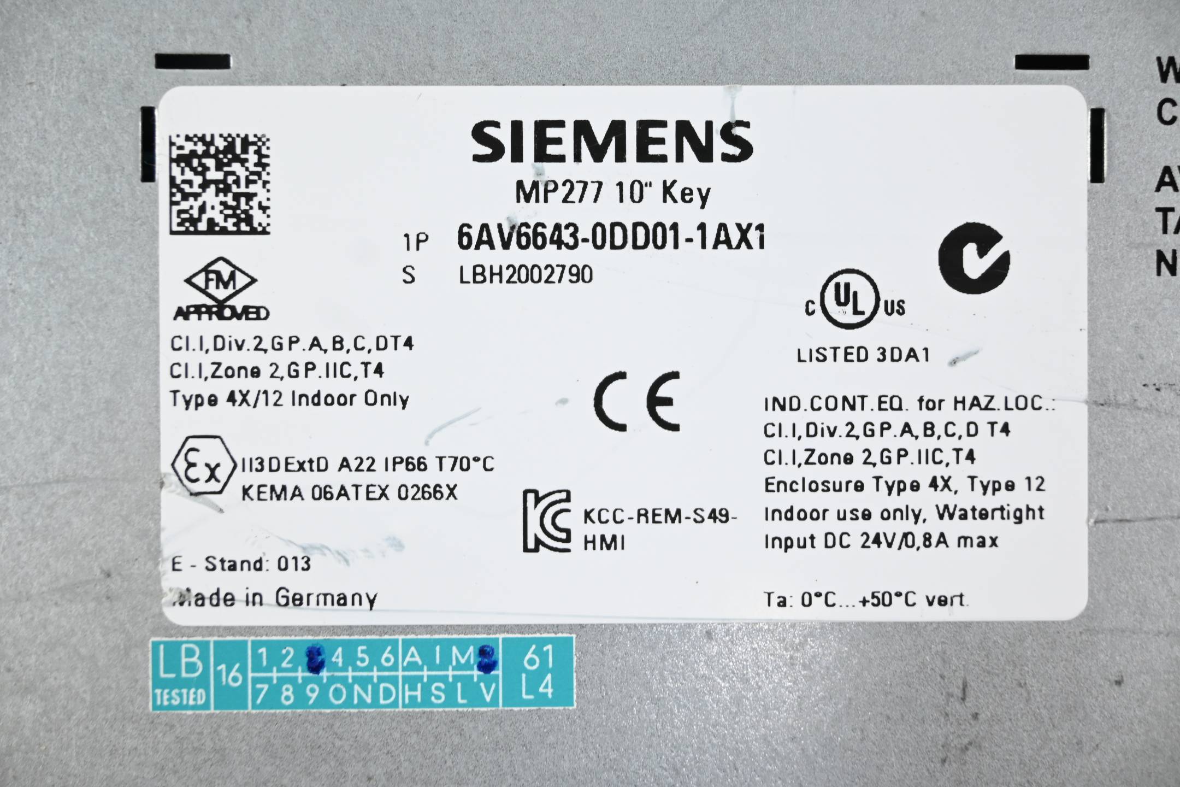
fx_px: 1672
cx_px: 590
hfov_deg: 38.9
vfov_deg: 26.5
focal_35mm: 51
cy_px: 394
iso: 125
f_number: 5
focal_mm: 34
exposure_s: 1/50
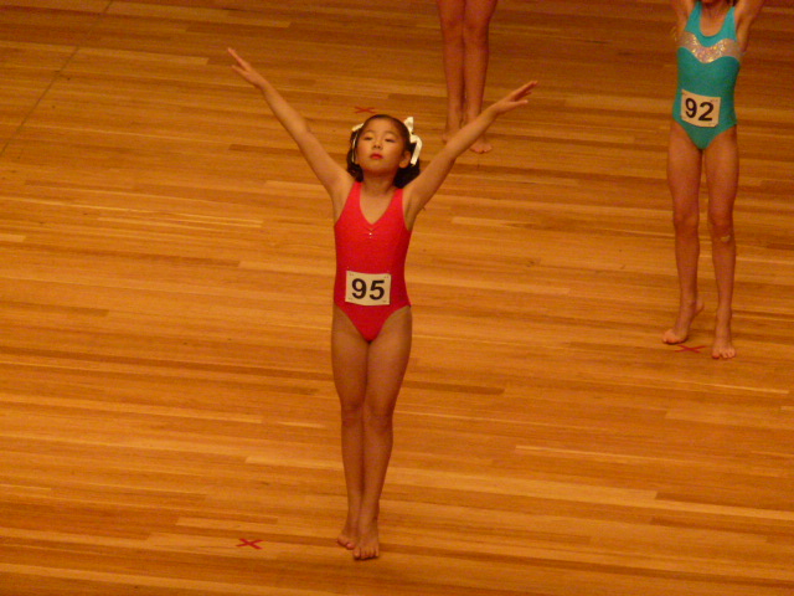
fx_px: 8808
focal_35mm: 384
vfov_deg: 3.9
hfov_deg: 5.2
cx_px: 397
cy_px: 298
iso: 800
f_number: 5.9
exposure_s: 1/250
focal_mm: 68.8
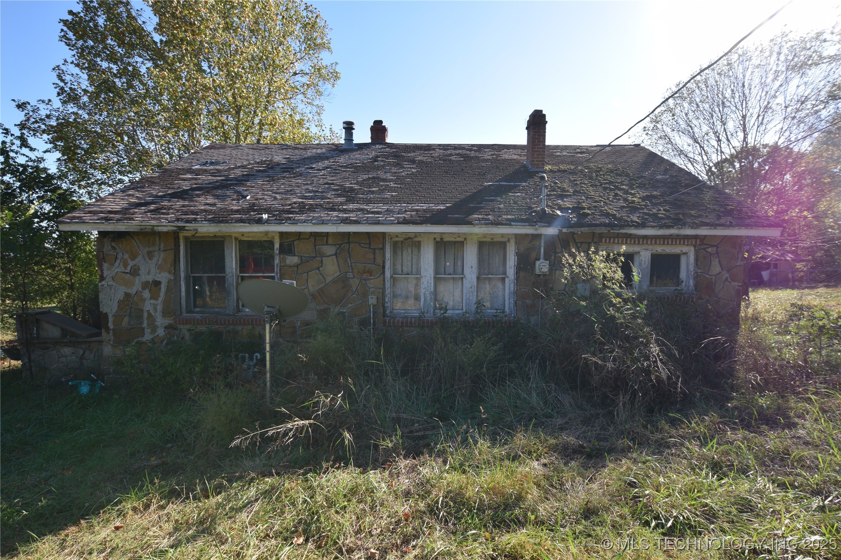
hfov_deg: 100.4
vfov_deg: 77.3
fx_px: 350
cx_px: 420
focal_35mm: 15
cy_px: 280
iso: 250
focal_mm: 10
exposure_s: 1/250
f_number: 8
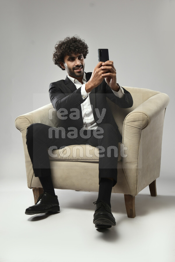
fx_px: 277
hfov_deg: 35.1
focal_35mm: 38
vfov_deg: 50.7
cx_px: 88
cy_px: 131
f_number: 5.6
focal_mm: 38
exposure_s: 1/125
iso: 400
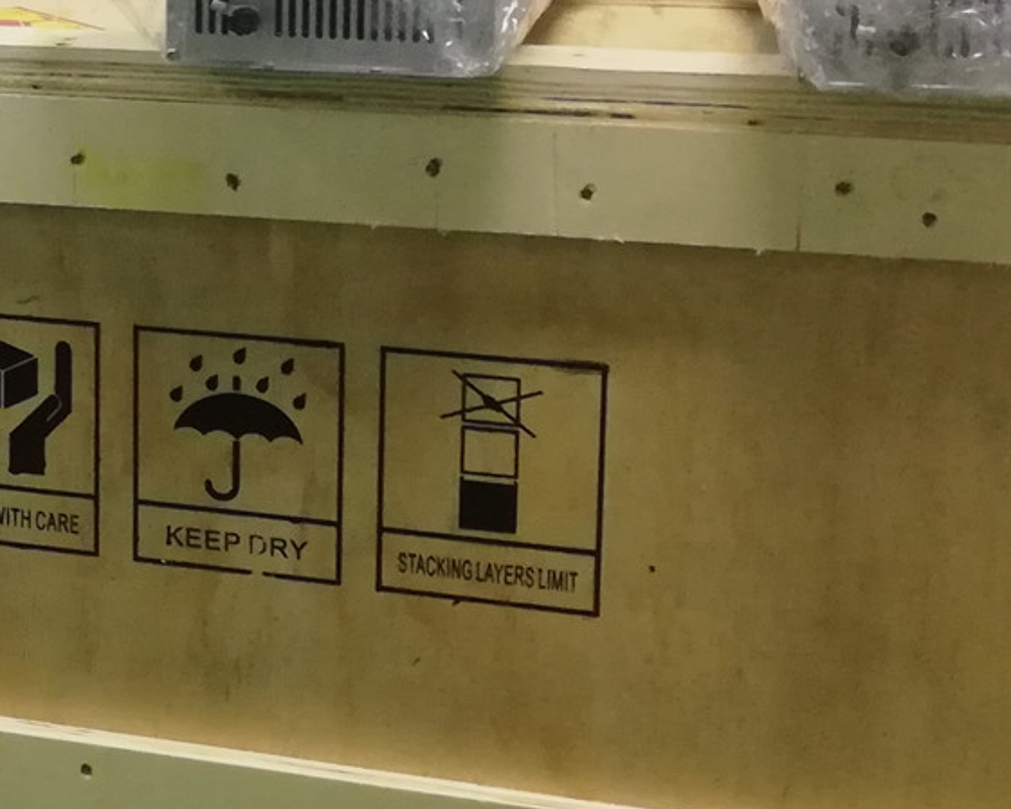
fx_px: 2813
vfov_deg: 16.1
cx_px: -359
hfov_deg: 18.7
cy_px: 63
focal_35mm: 94
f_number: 2.2
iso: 400
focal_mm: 3.81
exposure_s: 1/30
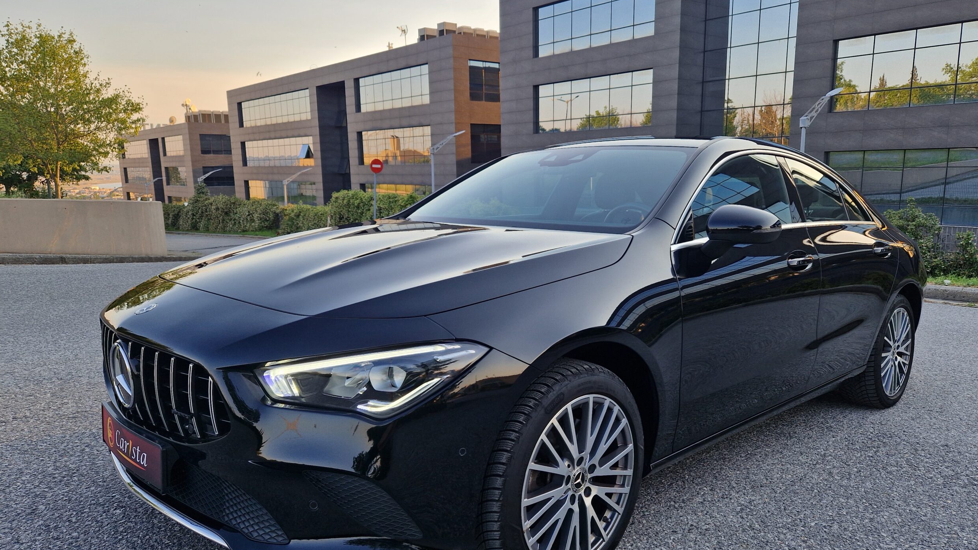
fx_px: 674
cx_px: 506
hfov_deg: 71.9
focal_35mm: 26
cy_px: 294
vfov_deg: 44.4
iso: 50
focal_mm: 5.4
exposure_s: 1/346
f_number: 1.8
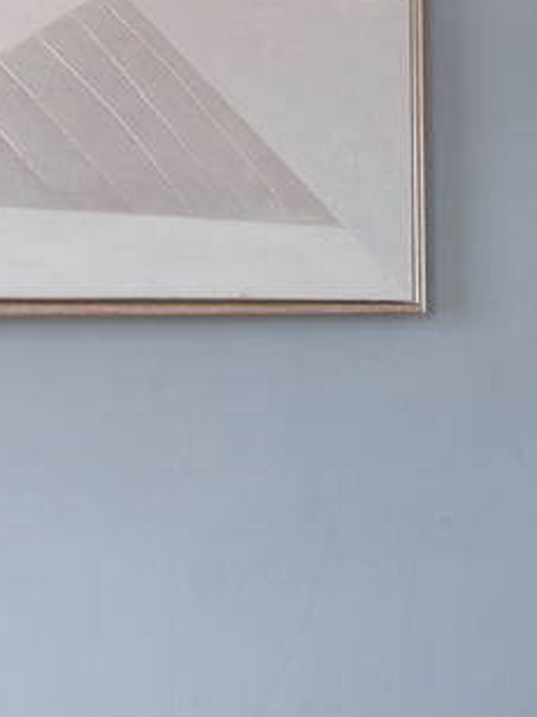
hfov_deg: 13.7
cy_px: 272
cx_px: 1183
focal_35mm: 86
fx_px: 1779
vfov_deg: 22.7
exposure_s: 1/1.67
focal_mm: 17
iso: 125
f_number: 8
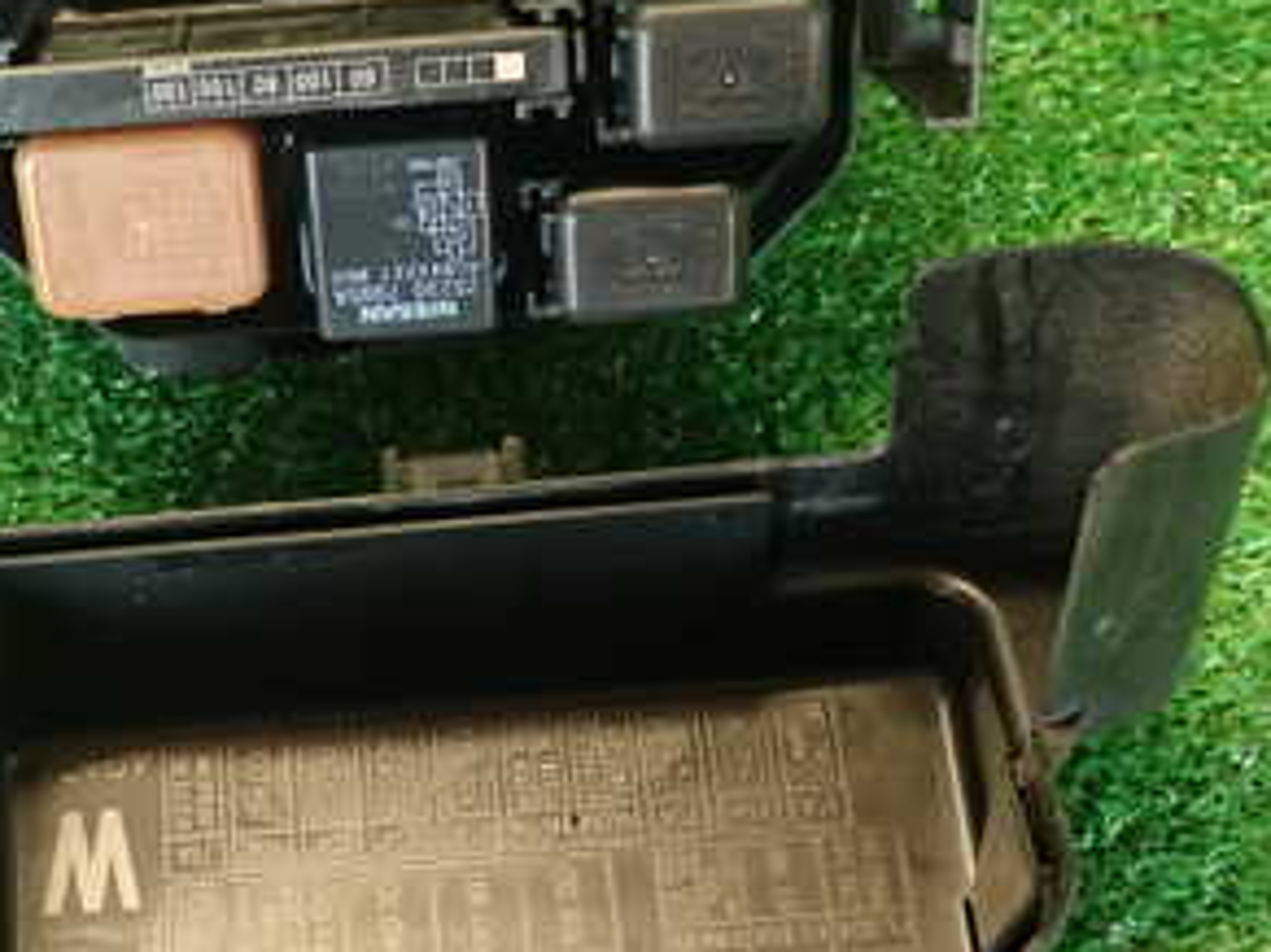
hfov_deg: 28.9
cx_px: 314
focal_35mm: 66
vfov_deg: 22.2
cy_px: 437
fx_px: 2422
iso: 400
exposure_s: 1/30
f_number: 2.4
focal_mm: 5.79
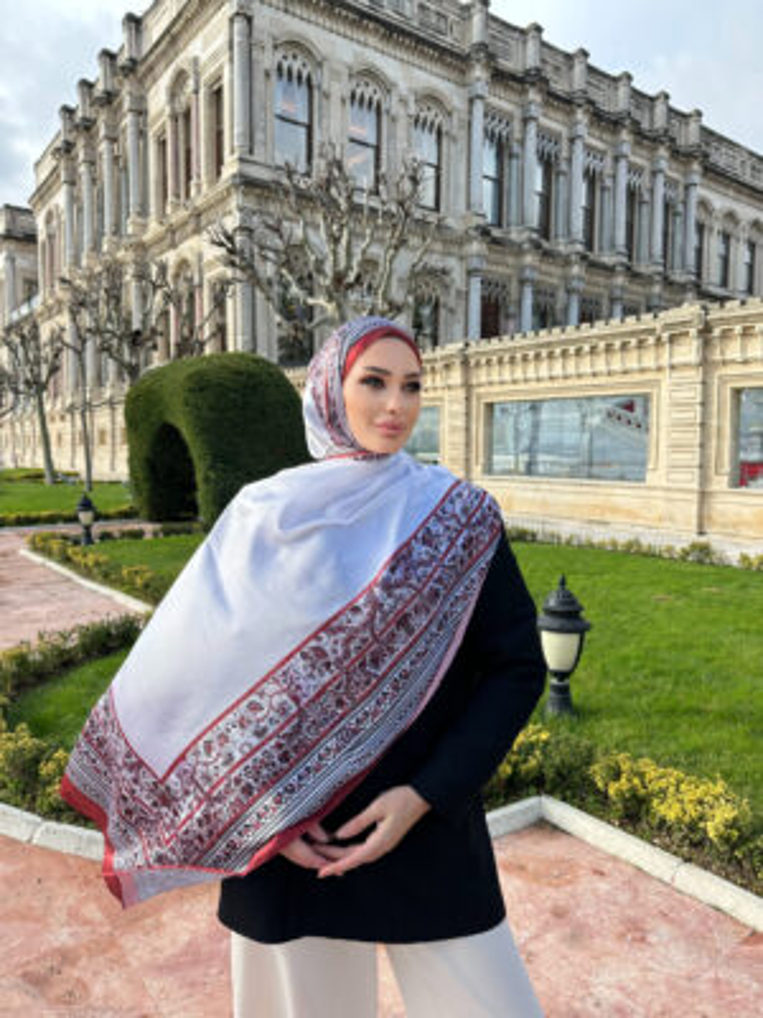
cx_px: 382
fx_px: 705
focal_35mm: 24
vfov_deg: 71.6
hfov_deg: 56.8
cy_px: 509
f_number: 1.78
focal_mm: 6.86
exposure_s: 1/1393
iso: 80
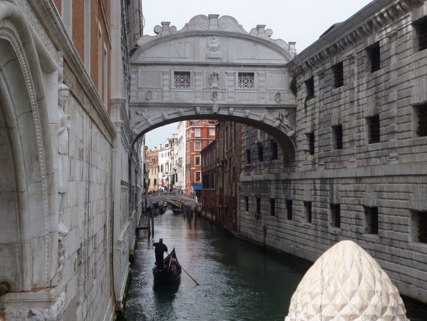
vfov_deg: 26.1
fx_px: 691
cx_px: 214
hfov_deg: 34.3
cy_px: 160
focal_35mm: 56
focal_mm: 10
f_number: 4.4
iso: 100
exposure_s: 1/320
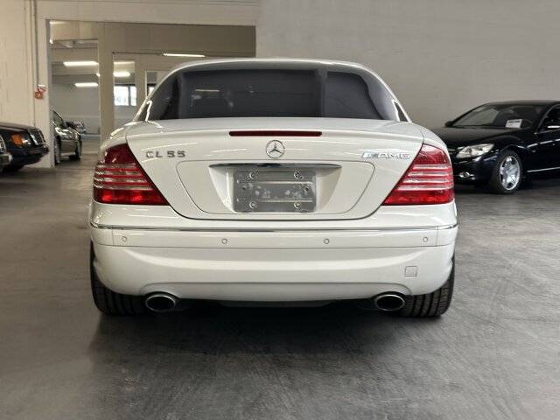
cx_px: 280
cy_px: 210
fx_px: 777
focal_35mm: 48
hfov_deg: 39.7
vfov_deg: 30.3
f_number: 1.78
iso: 64
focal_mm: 6.86
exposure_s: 1/50
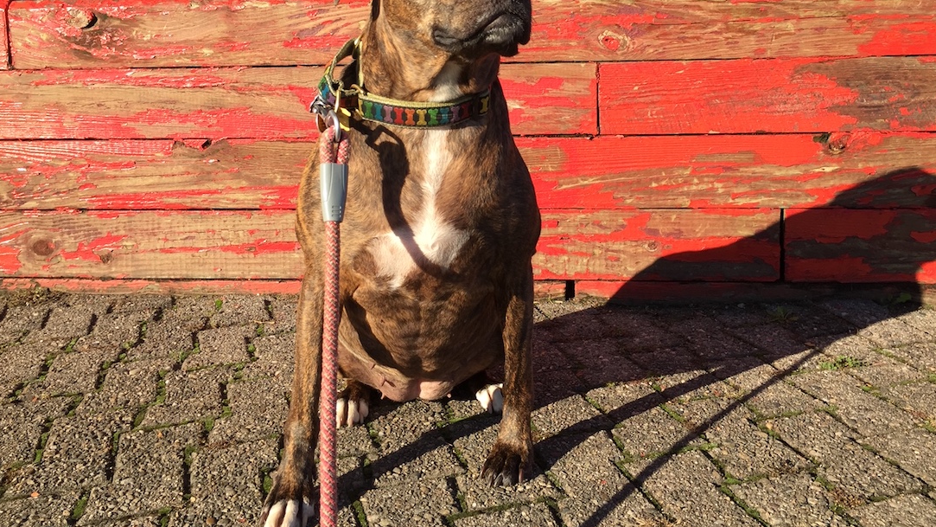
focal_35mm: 35
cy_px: 140
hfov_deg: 56.6
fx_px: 869
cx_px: 507
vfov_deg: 33.1
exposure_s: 1/807
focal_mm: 4.15
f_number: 2.2
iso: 32
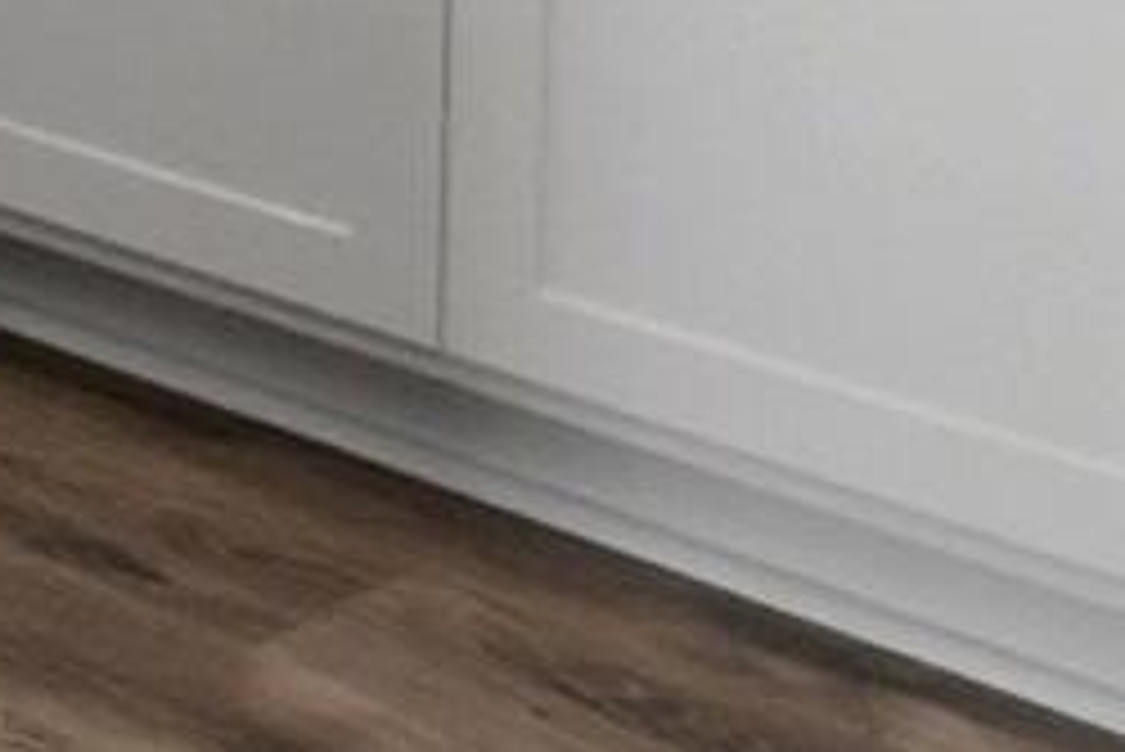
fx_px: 3752
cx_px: -1827
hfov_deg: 12.2
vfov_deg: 9.7
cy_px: -1200
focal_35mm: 120
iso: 100
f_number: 5
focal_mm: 10
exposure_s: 1/800
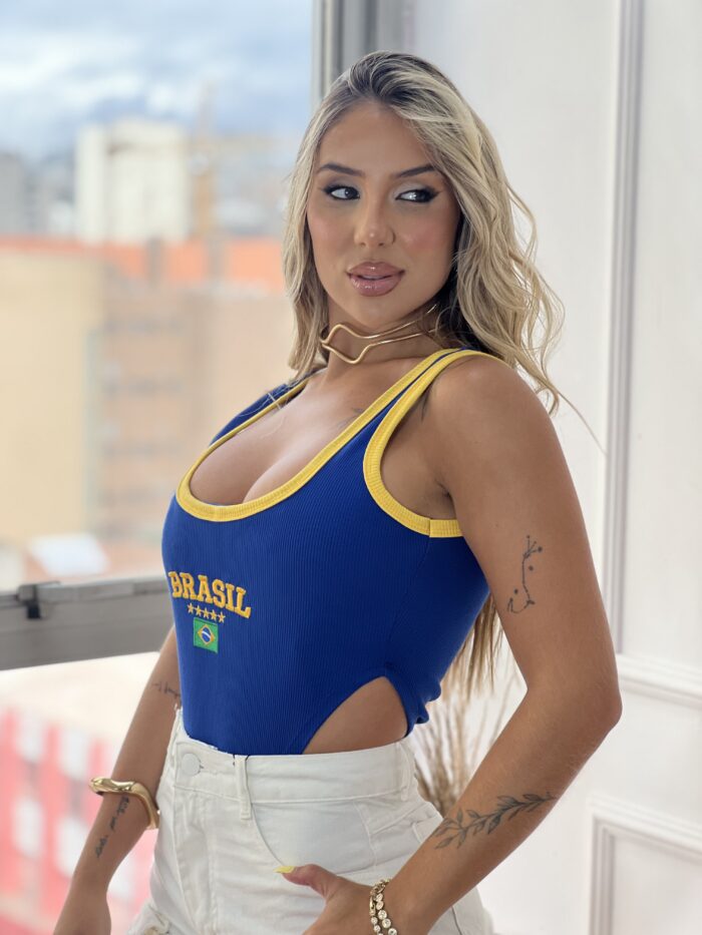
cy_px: 468
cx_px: 351
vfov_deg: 25.3
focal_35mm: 77
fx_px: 2082
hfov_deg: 19.1
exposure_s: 1/120
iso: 100
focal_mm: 9
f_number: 2.8
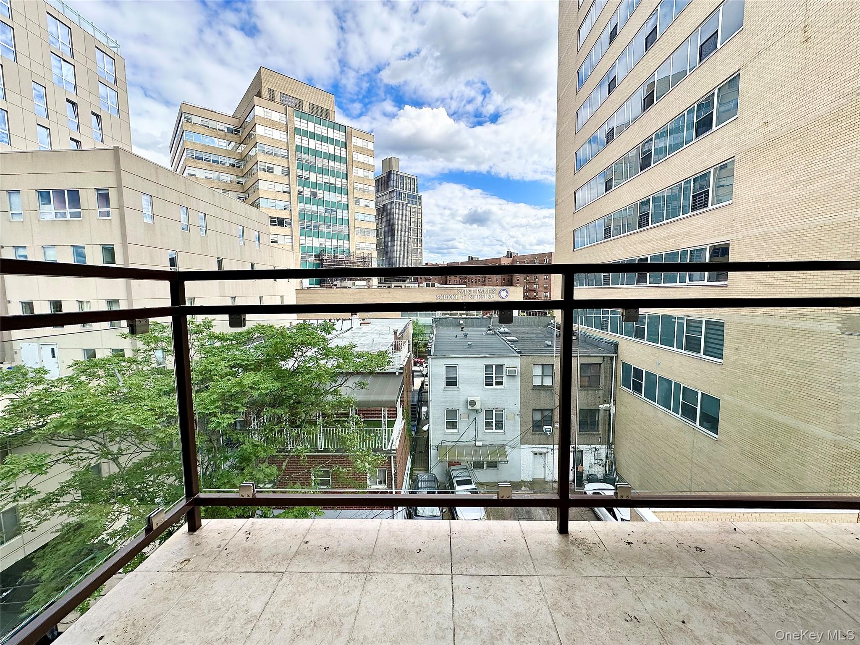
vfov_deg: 85.7
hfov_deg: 102.1
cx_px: 430
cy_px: 322
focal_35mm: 14
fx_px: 348
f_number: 2.2
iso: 40
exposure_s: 1/790
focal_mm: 2.22
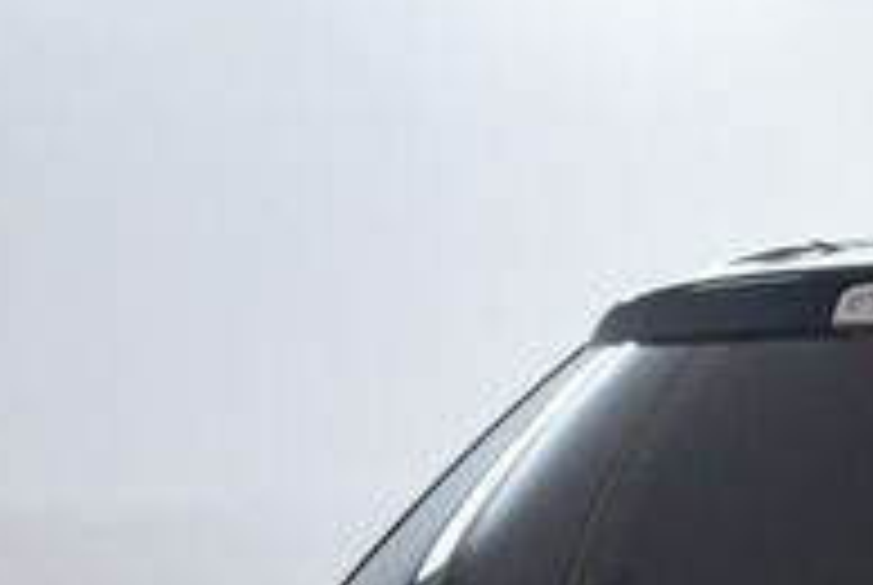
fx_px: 4056
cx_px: 1566
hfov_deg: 11.4
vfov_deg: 7.9
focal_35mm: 167
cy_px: 1084
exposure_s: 1/100
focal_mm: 24
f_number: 4
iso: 1000
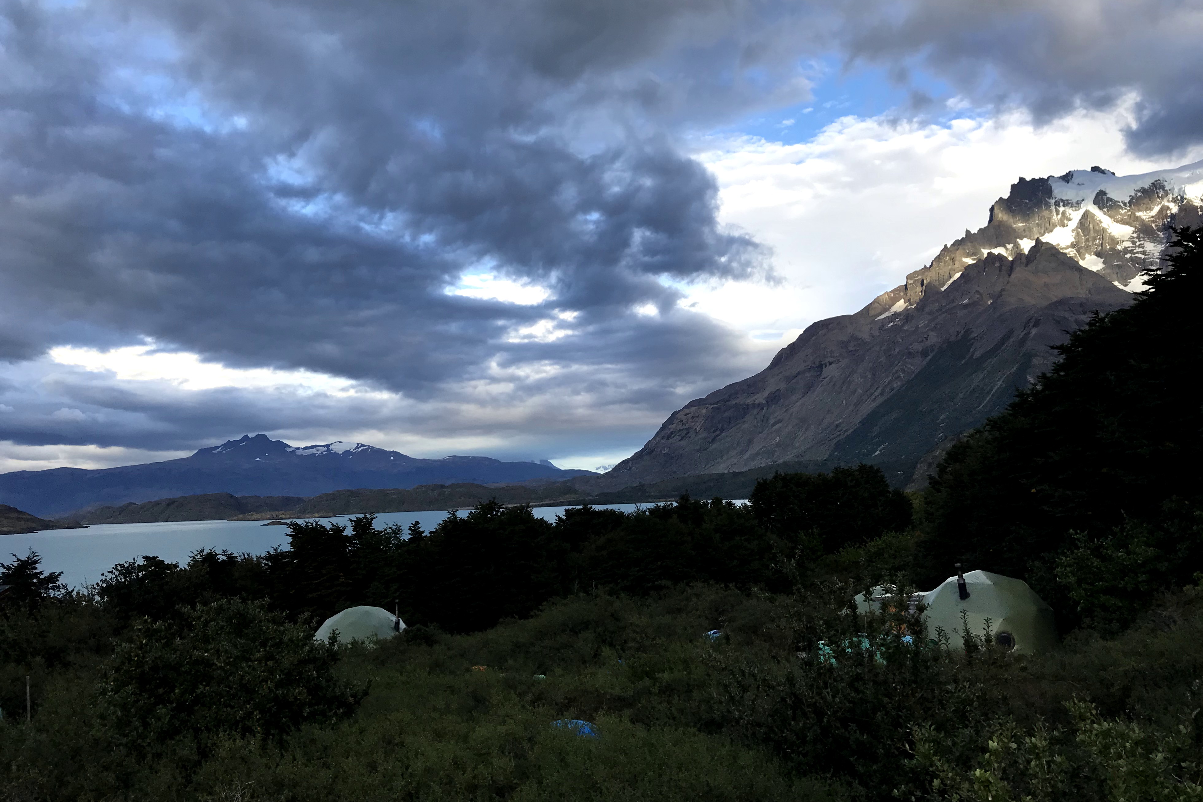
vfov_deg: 43.5
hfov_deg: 61.9
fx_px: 1002
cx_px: 585
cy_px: 343
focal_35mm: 30
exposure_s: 1/731
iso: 20
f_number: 1.8
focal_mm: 3.99
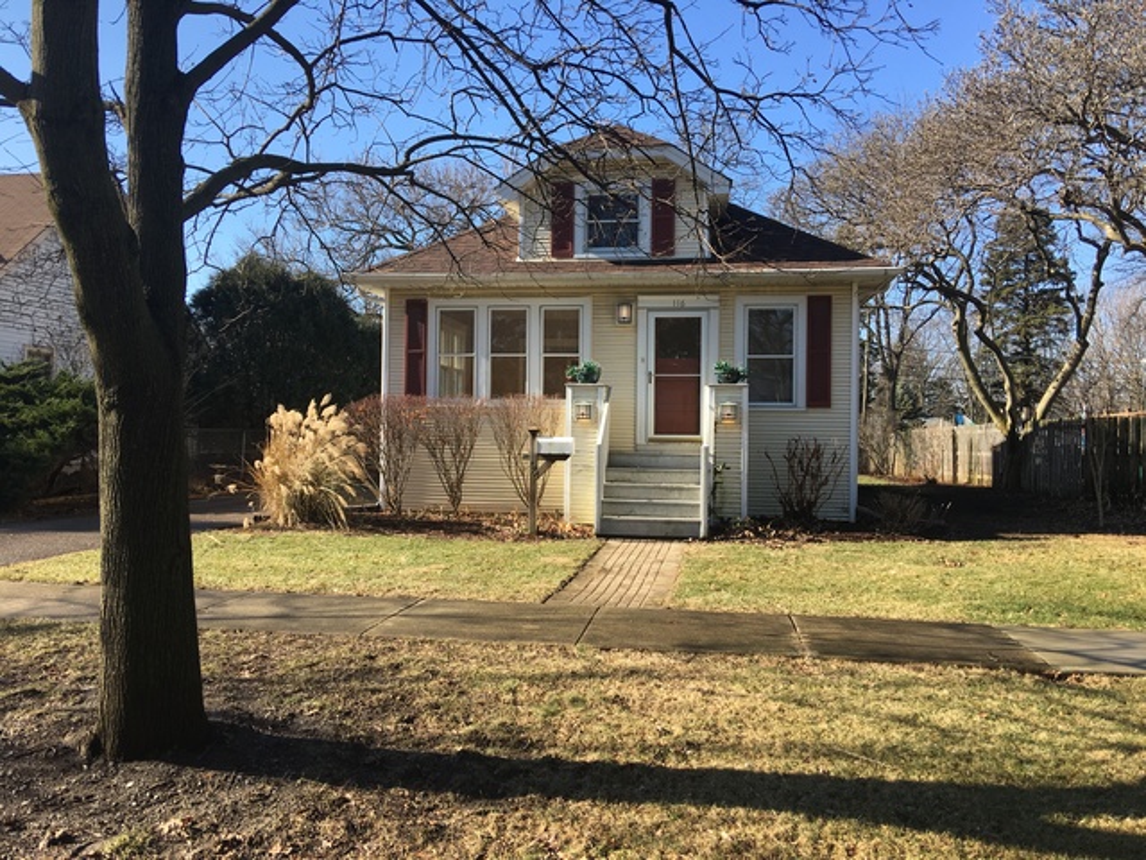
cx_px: 573
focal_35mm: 29
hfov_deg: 61.7
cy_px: 430
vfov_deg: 48.2
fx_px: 960
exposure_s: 1/625
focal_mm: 4.15
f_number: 2.2
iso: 25
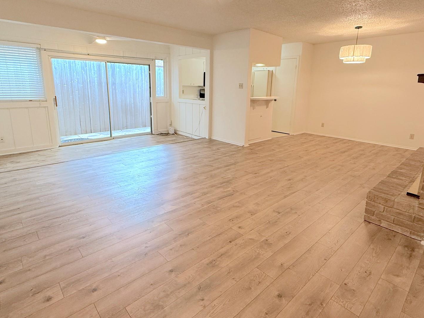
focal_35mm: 20
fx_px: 245
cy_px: 135
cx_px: 211
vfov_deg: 65.6
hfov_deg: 81.8
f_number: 2.2
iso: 250
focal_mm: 2.22
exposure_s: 1/120
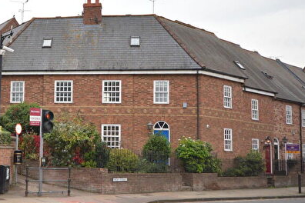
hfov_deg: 36.0
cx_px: 53
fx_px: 449
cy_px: 111
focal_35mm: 53
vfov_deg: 25.5
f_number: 5.6
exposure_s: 1/125
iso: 280
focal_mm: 20
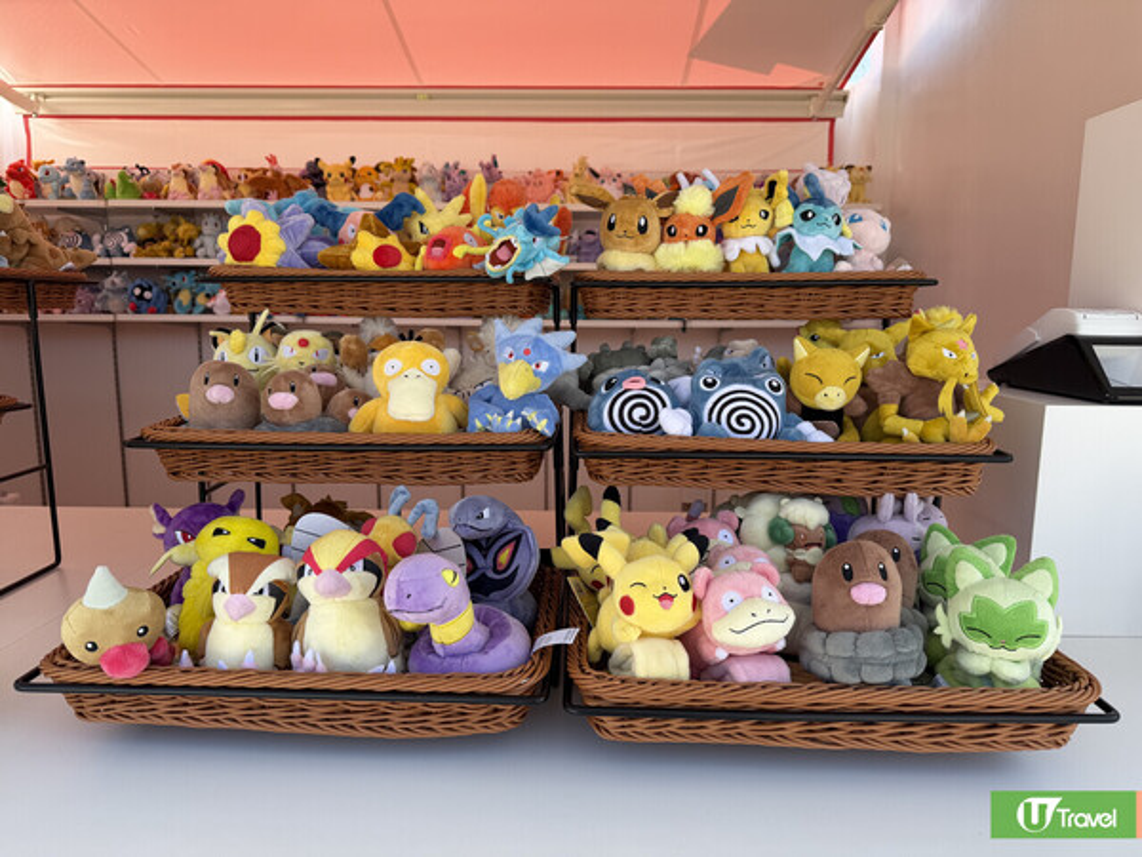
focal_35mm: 24
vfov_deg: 56.8
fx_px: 792
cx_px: 571
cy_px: 428
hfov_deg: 71.6
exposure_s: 1/1106
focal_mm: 6.76
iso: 80
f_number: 1.78
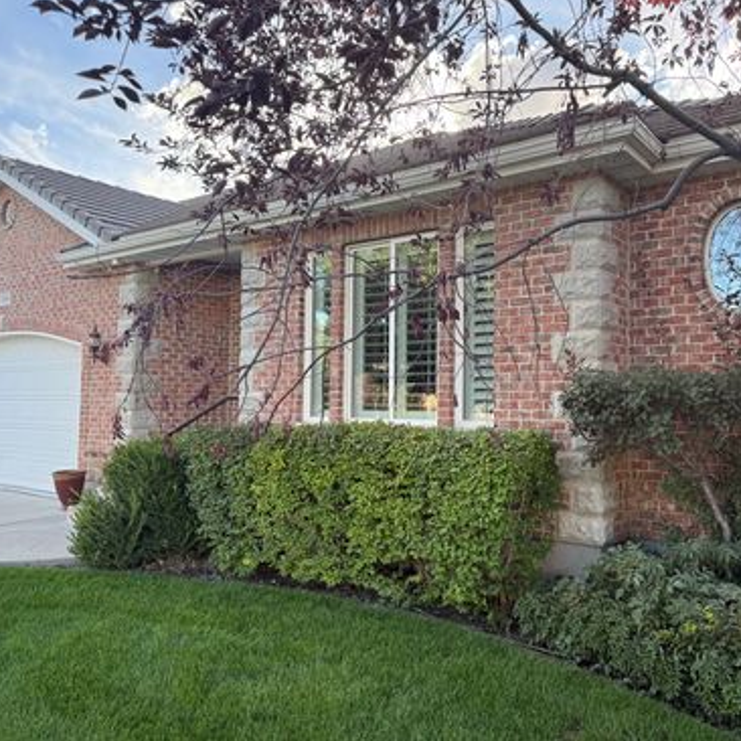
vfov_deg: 55.6
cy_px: 363
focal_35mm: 29
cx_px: 409
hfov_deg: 55.5
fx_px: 702
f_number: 1.78
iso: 100
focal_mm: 6.76
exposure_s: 1/435
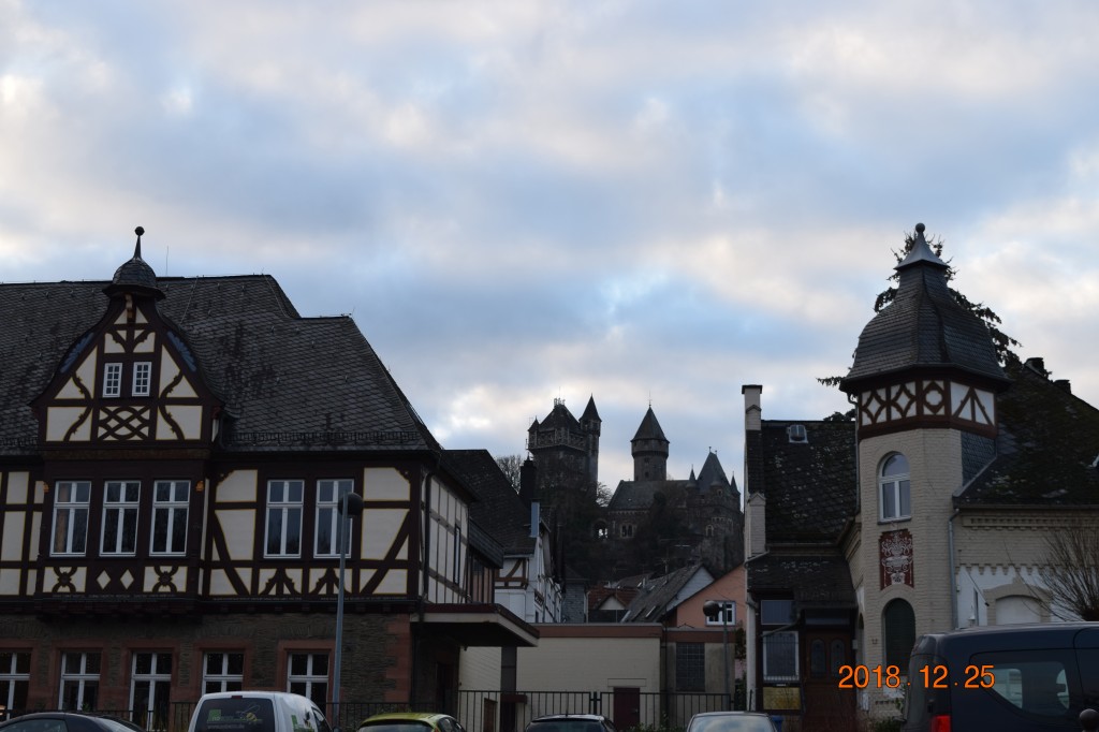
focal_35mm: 57
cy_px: 366
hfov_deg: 35.1
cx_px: 550
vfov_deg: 23.8
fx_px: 1739
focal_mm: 38
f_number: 7.1
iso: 400
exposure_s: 1/200
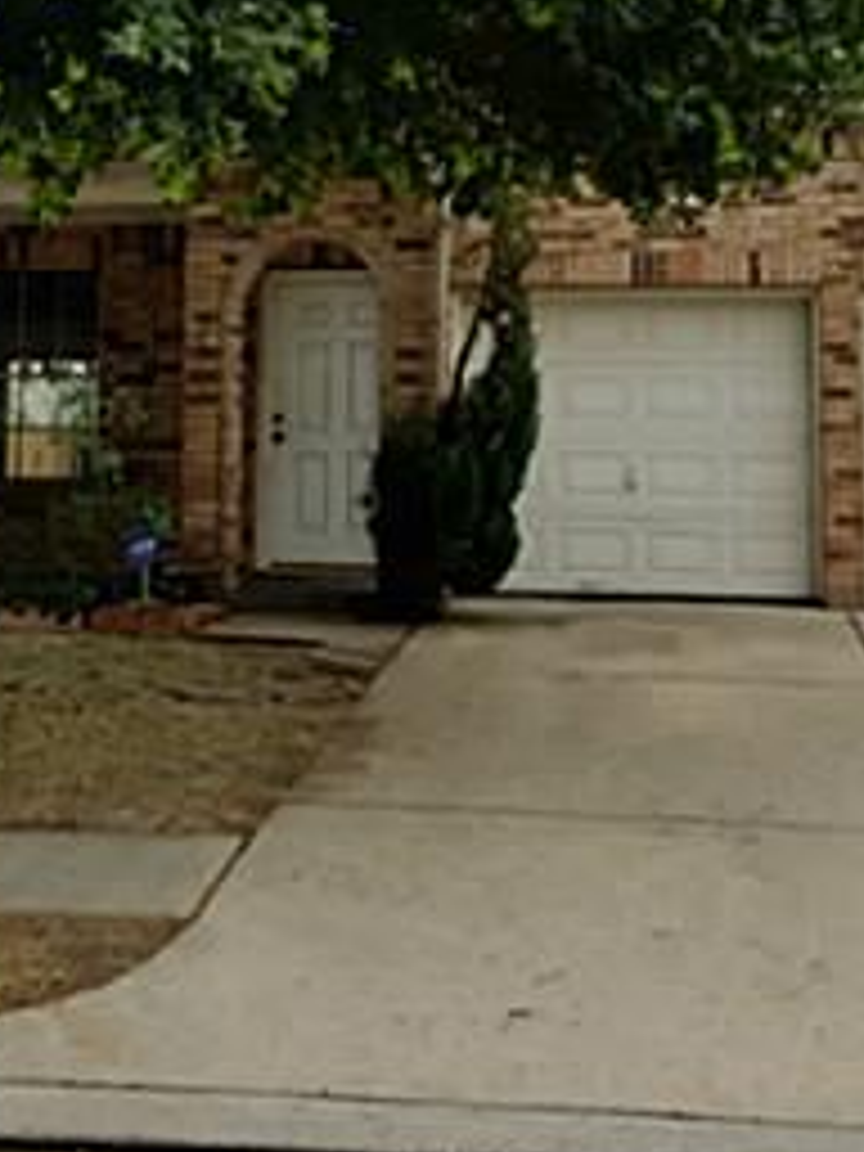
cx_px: 364
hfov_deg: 18.9
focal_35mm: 78
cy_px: 270
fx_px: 2596
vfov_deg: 24.7
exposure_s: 1/1676
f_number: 1.7
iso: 50
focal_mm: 4.2
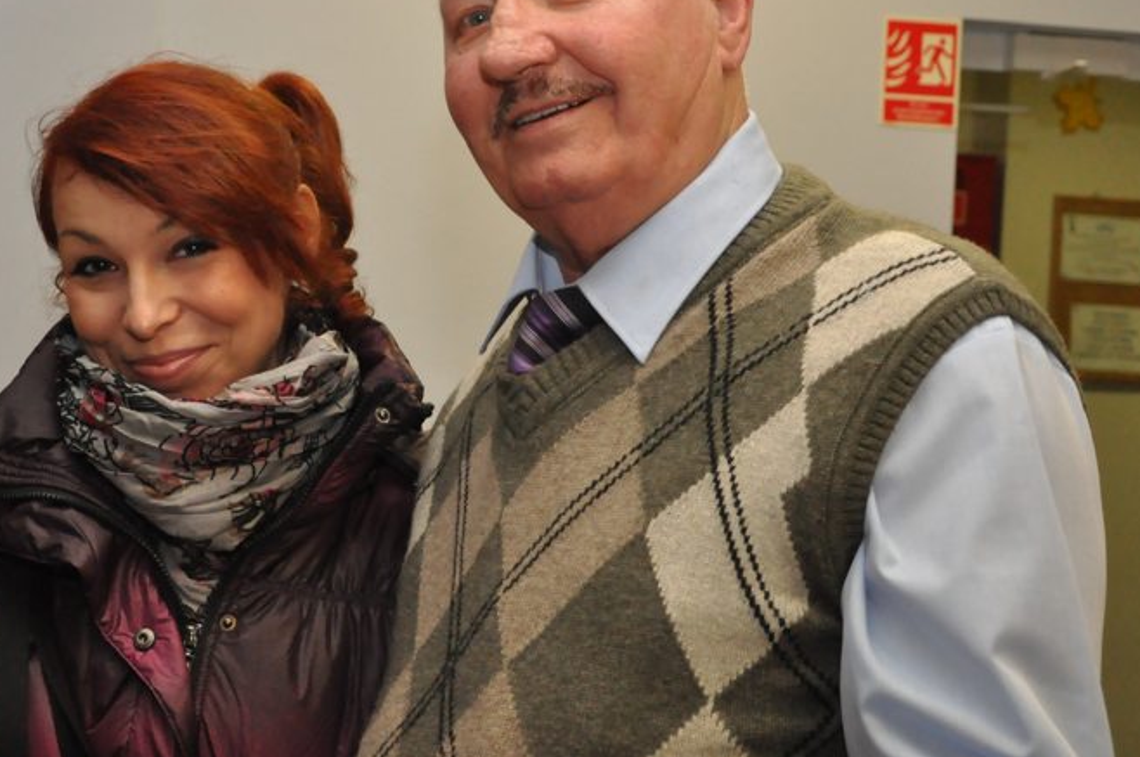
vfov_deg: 19.4
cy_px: 320
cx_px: 321
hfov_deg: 28.5
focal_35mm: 70
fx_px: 2214
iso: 2000
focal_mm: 30
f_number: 4.2
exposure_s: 1/250
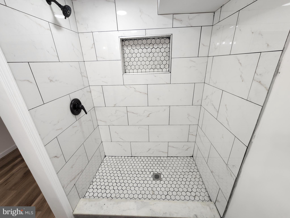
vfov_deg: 89.9
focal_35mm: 13
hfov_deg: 106.2
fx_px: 109
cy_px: 109
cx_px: 145
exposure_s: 1/60
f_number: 2.2
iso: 64
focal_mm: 2.2
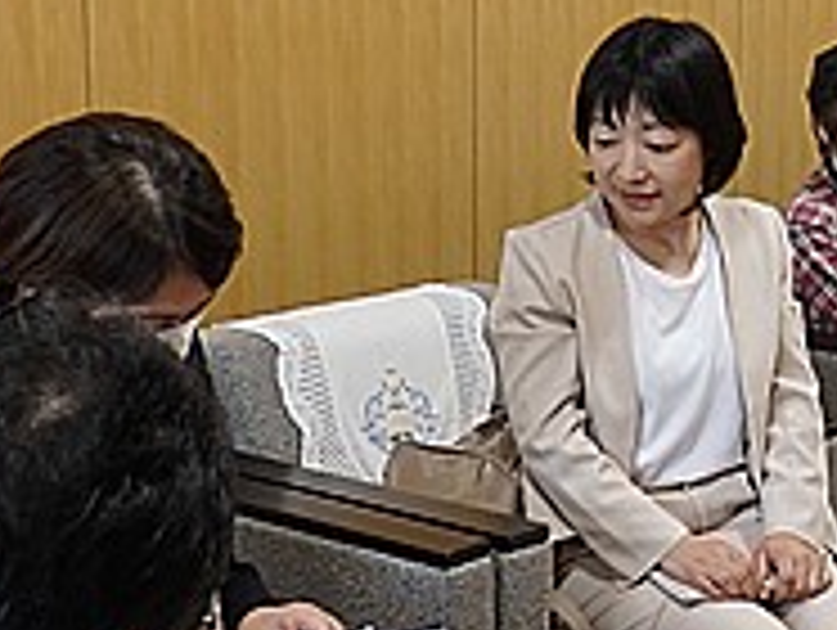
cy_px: 374
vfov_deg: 17.2
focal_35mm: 86
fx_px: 2082
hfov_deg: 22.0
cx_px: 801
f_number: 3
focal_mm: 4.5
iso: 125
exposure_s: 1/30
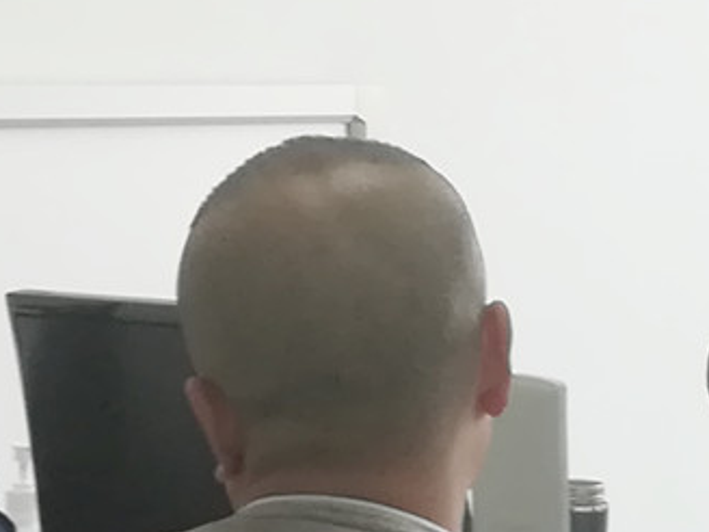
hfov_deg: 10.2
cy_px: 639
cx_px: 698
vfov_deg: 7.7
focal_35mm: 192
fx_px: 3933
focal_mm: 3.83
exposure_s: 1/33.3
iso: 80
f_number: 2.2
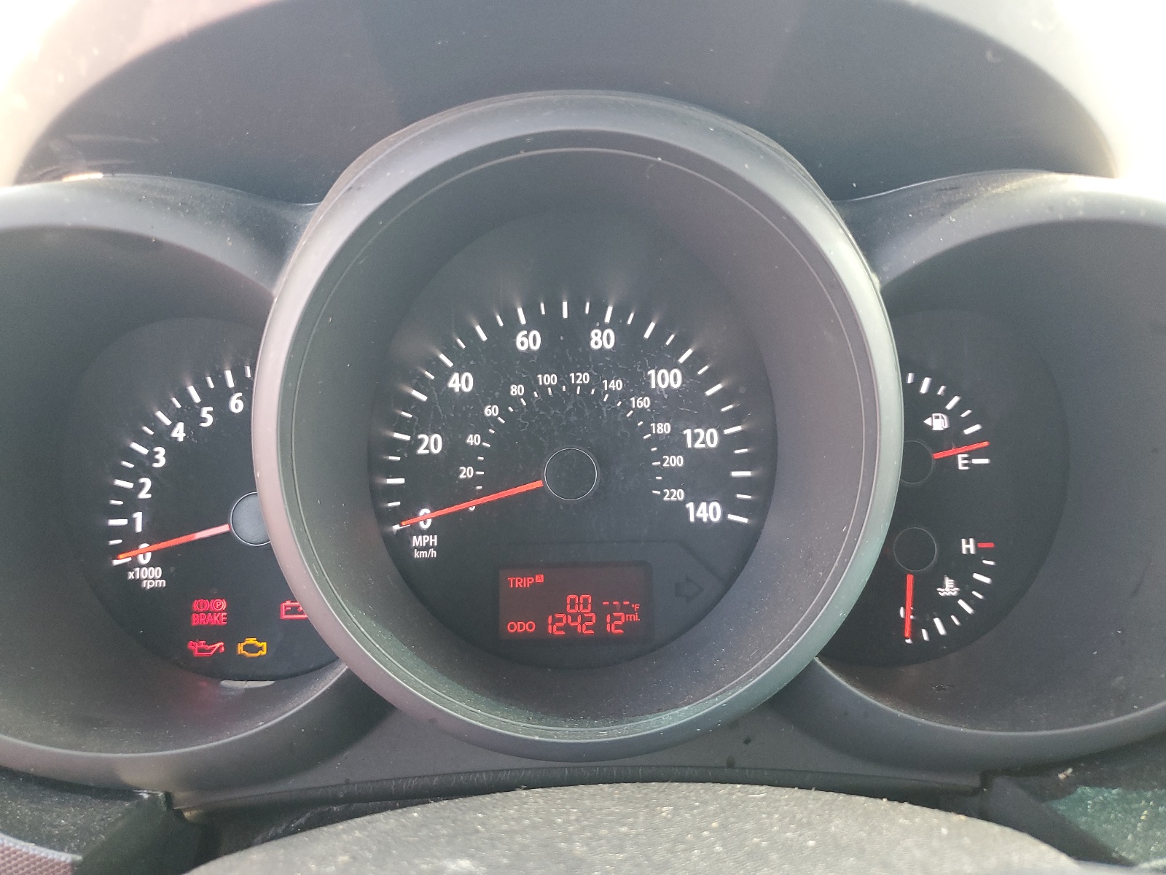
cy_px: 438
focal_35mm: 26
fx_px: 876
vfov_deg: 53.1
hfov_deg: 67.3
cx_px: 583
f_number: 1.5
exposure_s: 1/60.2
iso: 120
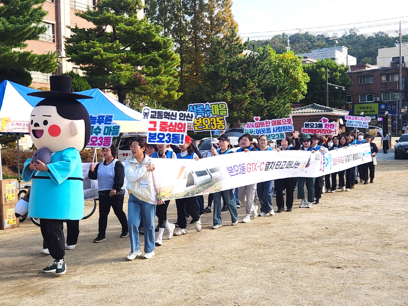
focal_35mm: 25
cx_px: 202
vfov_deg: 54.9
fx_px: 295
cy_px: 154
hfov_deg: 69.4
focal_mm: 5.4
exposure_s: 1/1293
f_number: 1.8
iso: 20
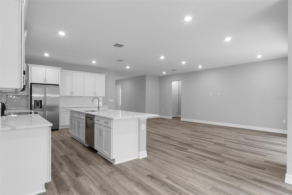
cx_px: 146
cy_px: 98
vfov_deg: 63.2
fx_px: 158
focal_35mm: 20
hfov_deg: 85.4
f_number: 8
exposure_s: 1/8
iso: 320
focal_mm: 13
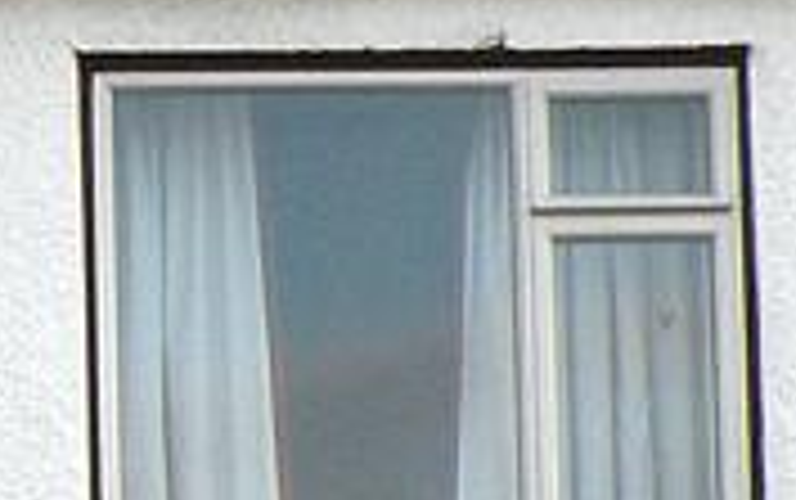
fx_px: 6536
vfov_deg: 4.4
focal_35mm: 301
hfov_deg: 6.9
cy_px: 698
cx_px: -427
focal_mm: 7.4
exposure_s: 1/198
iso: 64
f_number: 5.6
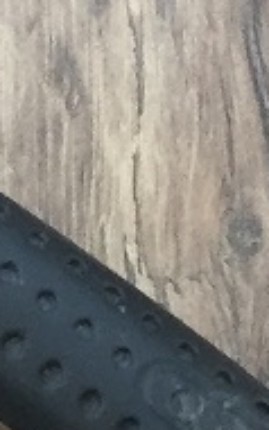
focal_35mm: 264
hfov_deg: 4.8
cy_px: -72
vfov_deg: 7.9
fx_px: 3092
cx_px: -393
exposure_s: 1/30
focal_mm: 4.15
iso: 100
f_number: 2.2
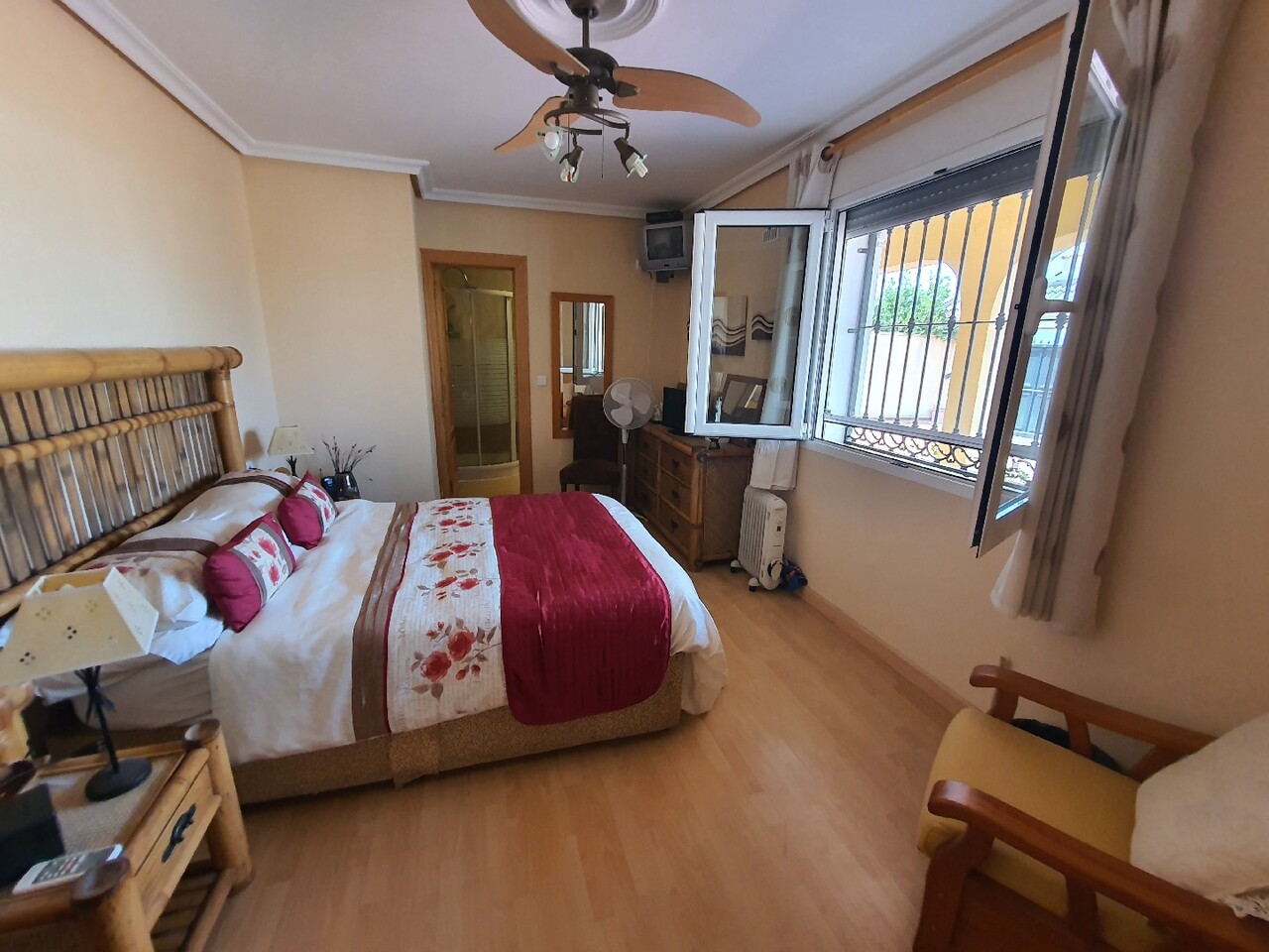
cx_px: 634
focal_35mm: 13
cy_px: 476
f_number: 2.2
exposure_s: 1/50
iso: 160
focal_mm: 1.8
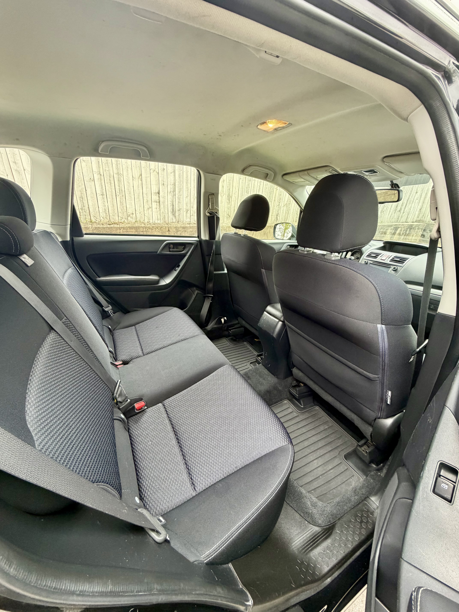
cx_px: 230
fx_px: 248
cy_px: 306
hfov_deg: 85.7
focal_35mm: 14
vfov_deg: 102.1
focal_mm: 2.22
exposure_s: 1/121
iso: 250
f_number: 2.2
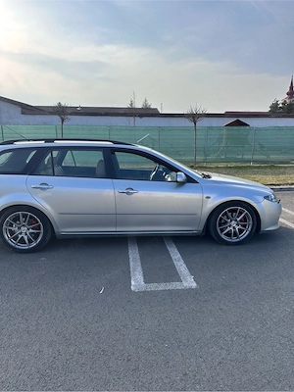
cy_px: 196
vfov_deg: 71.6
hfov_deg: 56.8
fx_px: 272
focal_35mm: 24
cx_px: 147
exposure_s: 1/4348
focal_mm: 6.86
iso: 80
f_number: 1.78
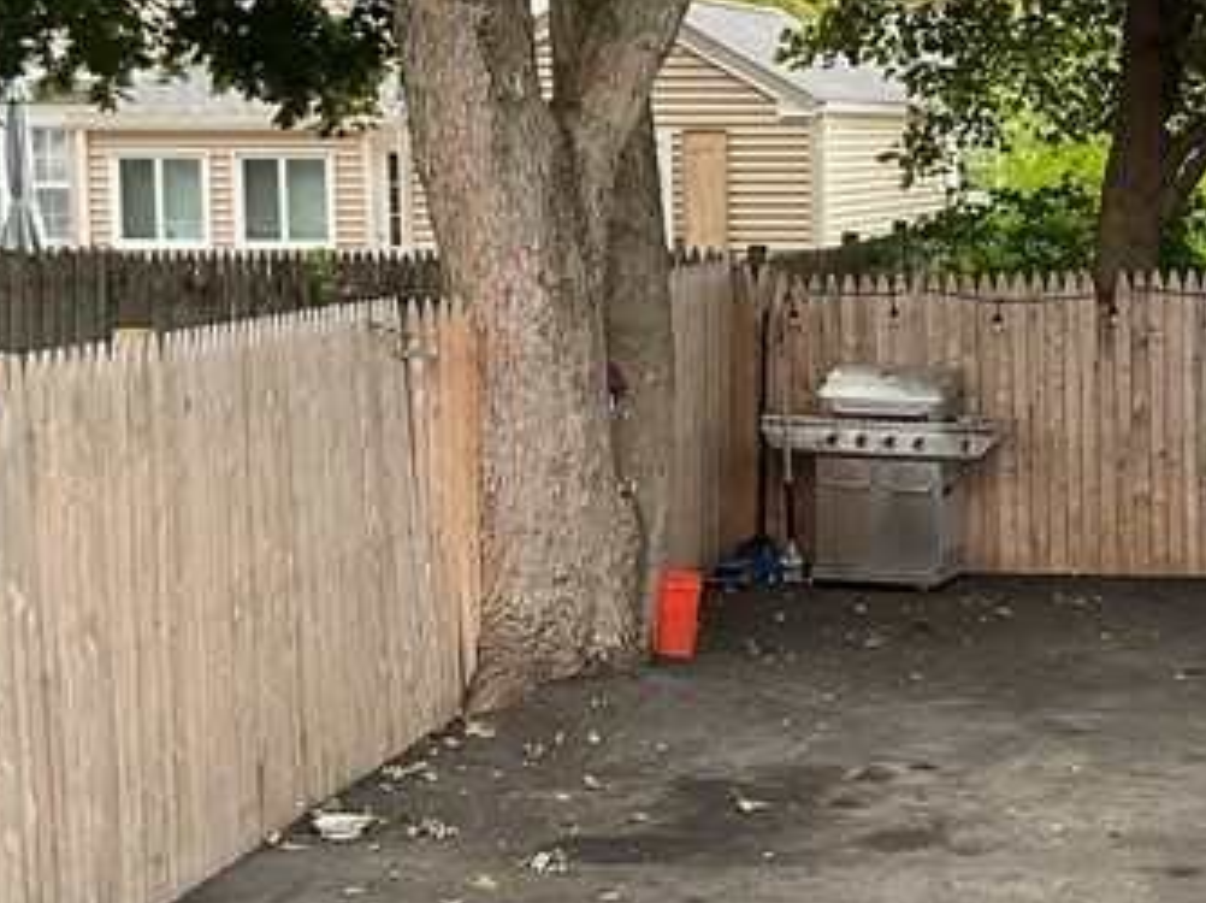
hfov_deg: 21.2
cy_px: 419
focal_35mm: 89
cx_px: 1217
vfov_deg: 16.6
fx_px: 3098
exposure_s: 1/265
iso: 16
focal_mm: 3
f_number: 1.8
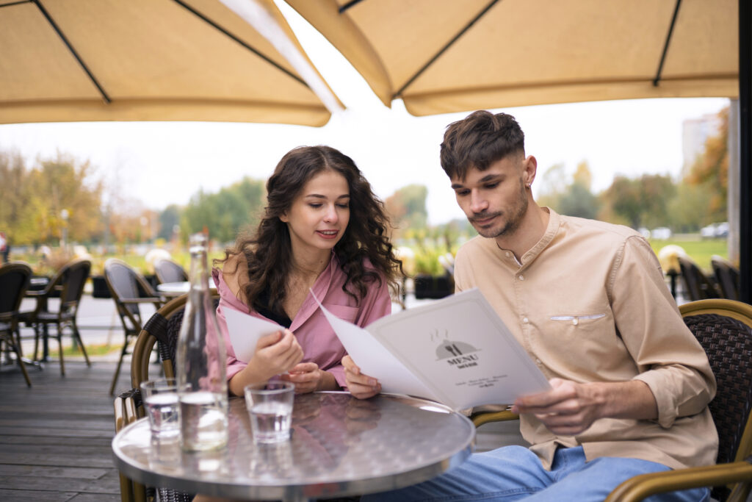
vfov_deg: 37.9
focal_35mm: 35
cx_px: 376
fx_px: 731
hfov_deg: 54.4
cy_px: 251
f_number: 1.8
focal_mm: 35
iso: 500
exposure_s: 1/800
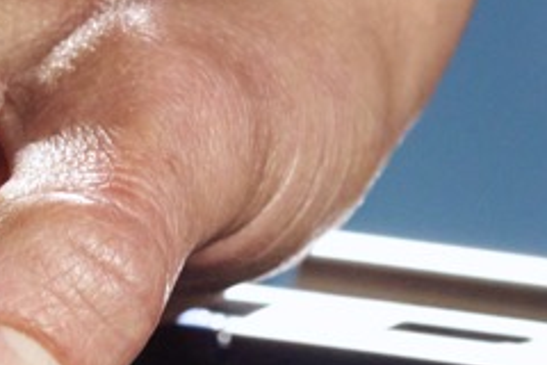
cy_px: 738
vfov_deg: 2.8
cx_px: -324
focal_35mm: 480
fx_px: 7293
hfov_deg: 4.3
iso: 3200
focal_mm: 90
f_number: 9
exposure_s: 1/4
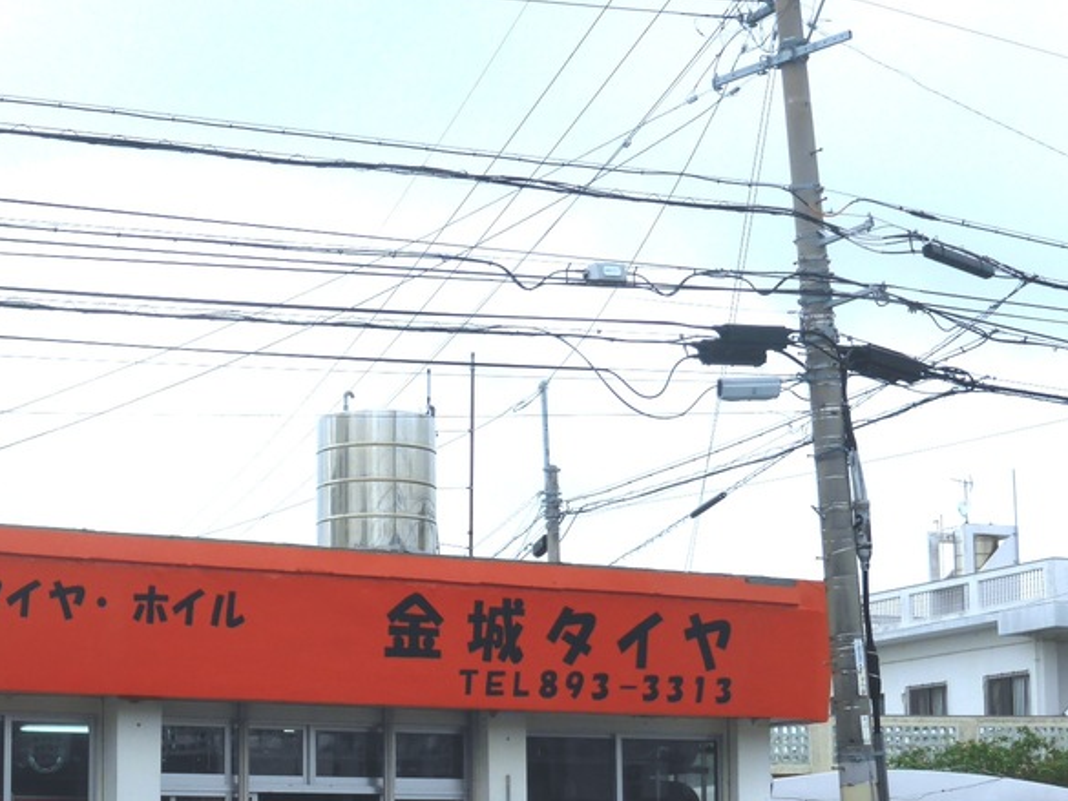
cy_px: 569
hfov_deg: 25.1
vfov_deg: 19.1
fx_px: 2376
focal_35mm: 77
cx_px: 285
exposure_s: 1/500
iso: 100
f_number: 4.1
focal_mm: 7.9
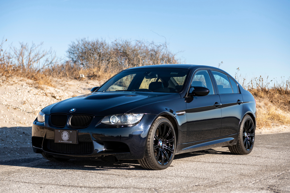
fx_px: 564
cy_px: 96
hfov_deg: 28.8
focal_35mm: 70
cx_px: 145
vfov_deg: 19.5
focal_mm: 70
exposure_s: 1/3200
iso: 320
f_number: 3.2
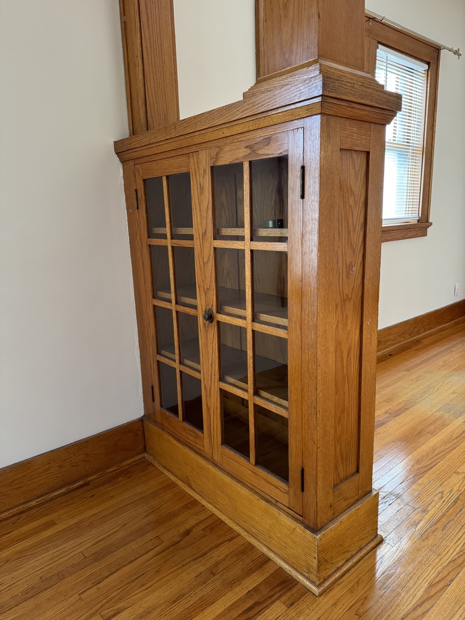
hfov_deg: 56.8
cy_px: 310
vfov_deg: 71.6
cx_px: 232
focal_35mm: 24
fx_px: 430
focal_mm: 6.76
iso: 320
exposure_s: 1/60
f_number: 1.78
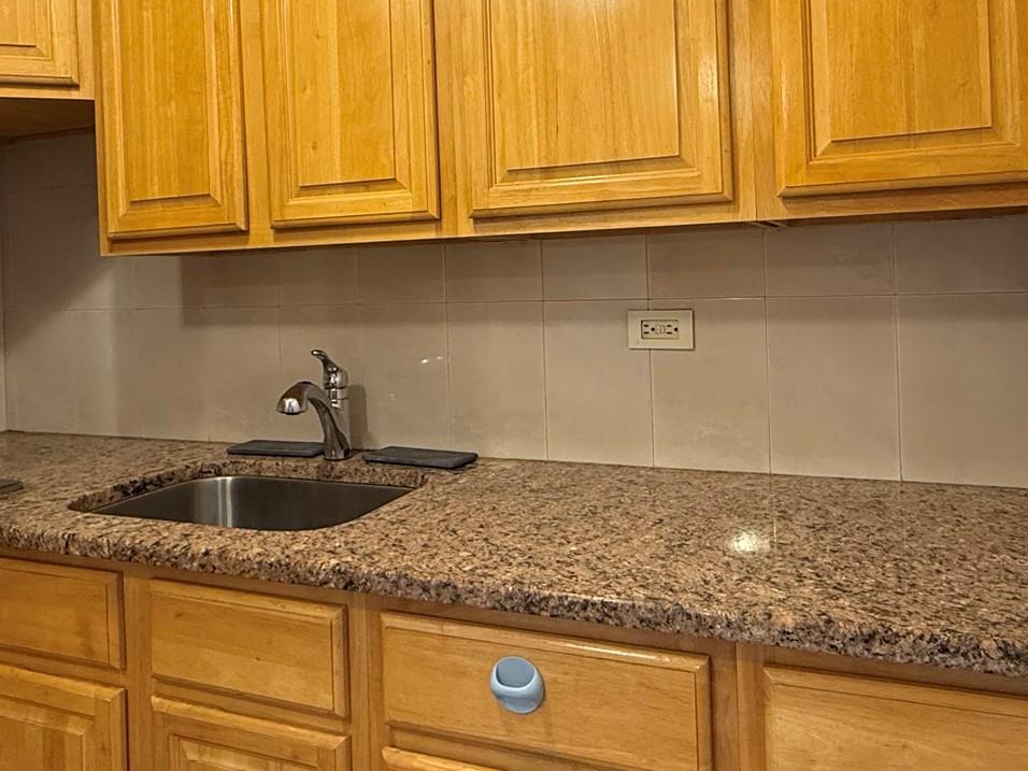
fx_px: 891
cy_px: 277
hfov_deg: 60.0
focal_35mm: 30
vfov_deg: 46.3
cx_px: 499
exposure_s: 1/60
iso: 200
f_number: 2.2
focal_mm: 2.22
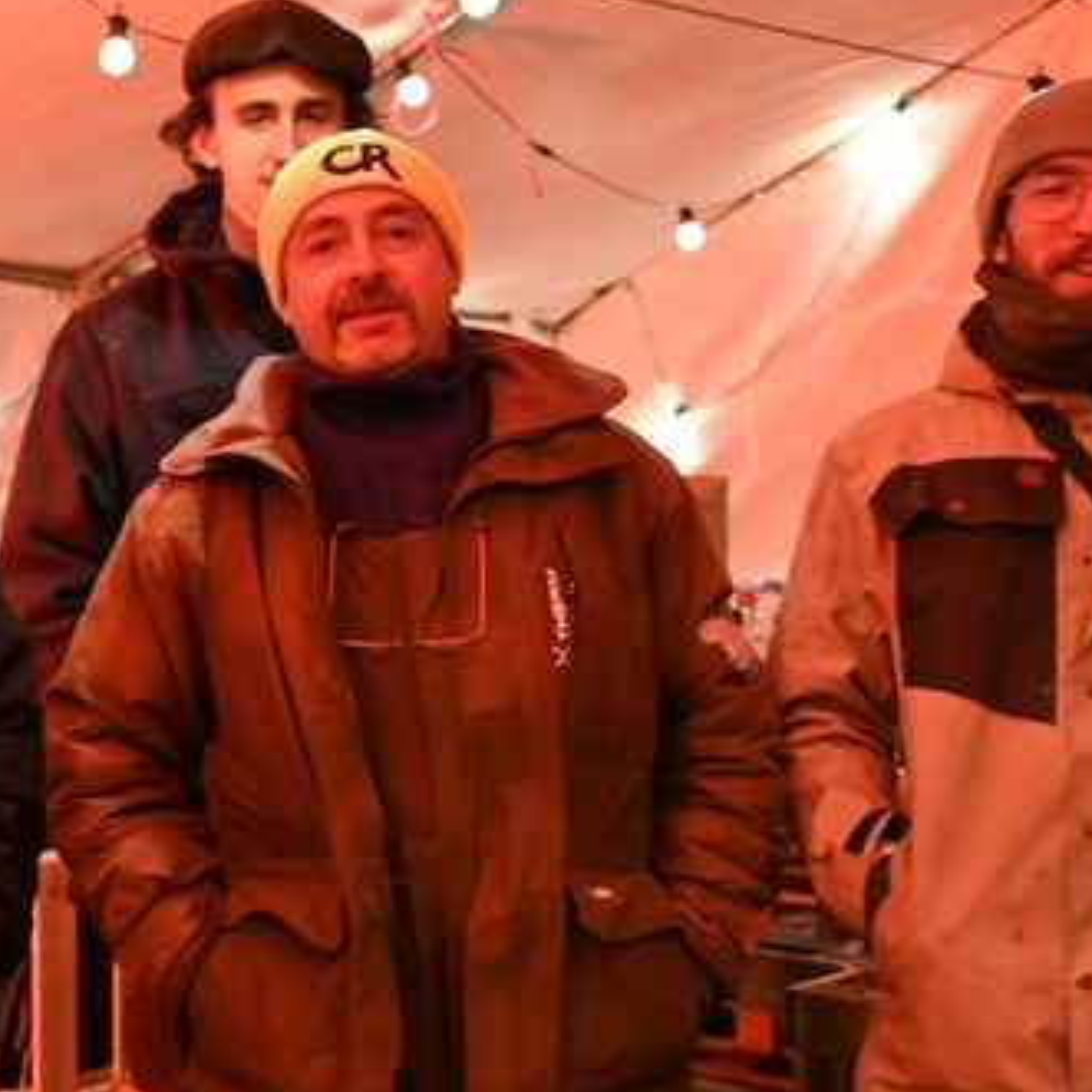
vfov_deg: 27.3
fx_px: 2248
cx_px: 145
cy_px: 607
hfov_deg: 26.5
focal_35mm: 63
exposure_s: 1/60
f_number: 2.8
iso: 9000
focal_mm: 31.5
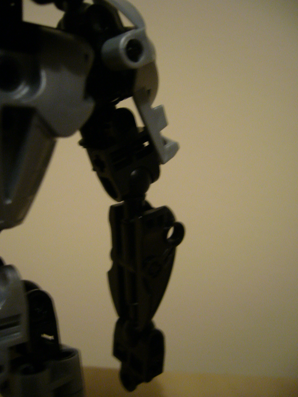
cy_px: 198
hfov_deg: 40.7
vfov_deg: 52.6
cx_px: 149
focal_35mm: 35
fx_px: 402
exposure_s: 1/5
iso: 200
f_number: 2.8
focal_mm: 5.8
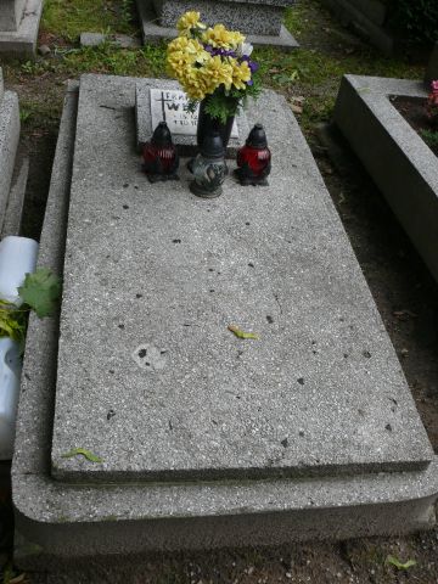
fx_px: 590
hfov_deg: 40.7
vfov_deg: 52.6
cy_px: 292
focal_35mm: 35
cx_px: 219
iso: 100
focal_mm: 7.4
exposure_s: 1/125
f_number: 4
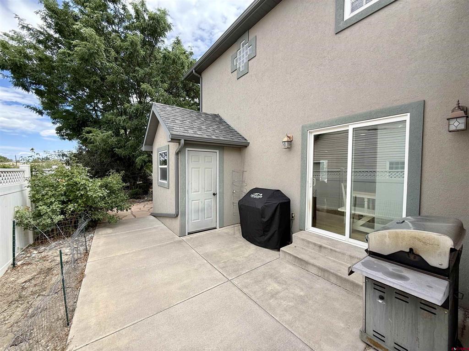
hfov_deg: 102.1
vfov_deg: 85.7
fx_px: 190
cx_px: 234
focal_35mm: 14
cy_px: 176
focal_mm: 2.22
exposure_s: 1/596
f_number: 2.2
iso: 50
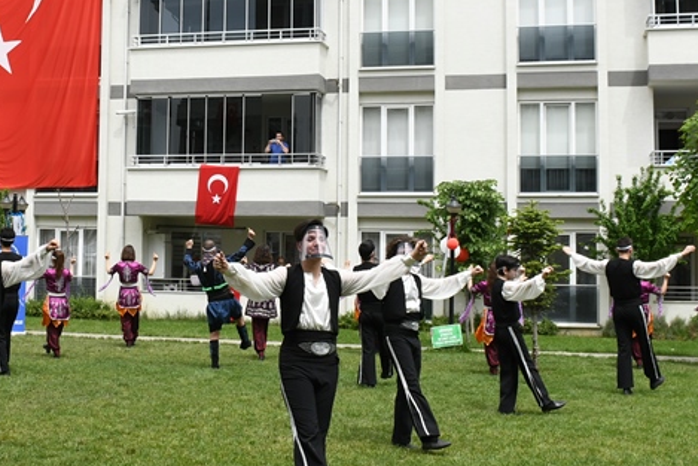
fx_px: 1144
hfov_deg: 33.4
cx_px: 195
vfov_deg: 22.9
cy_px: 159
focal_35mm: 59
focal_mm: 18
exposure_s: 1/160
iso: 160
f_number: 10
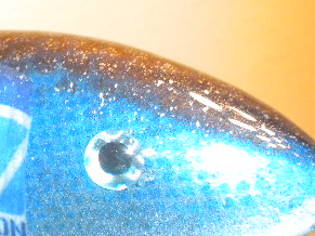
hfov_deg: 24.3
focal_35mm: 77
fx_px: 700
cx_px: 10
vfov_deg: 19.1
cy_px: 148
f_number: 4.6
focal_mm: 6.3
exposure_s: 1/30
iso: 400
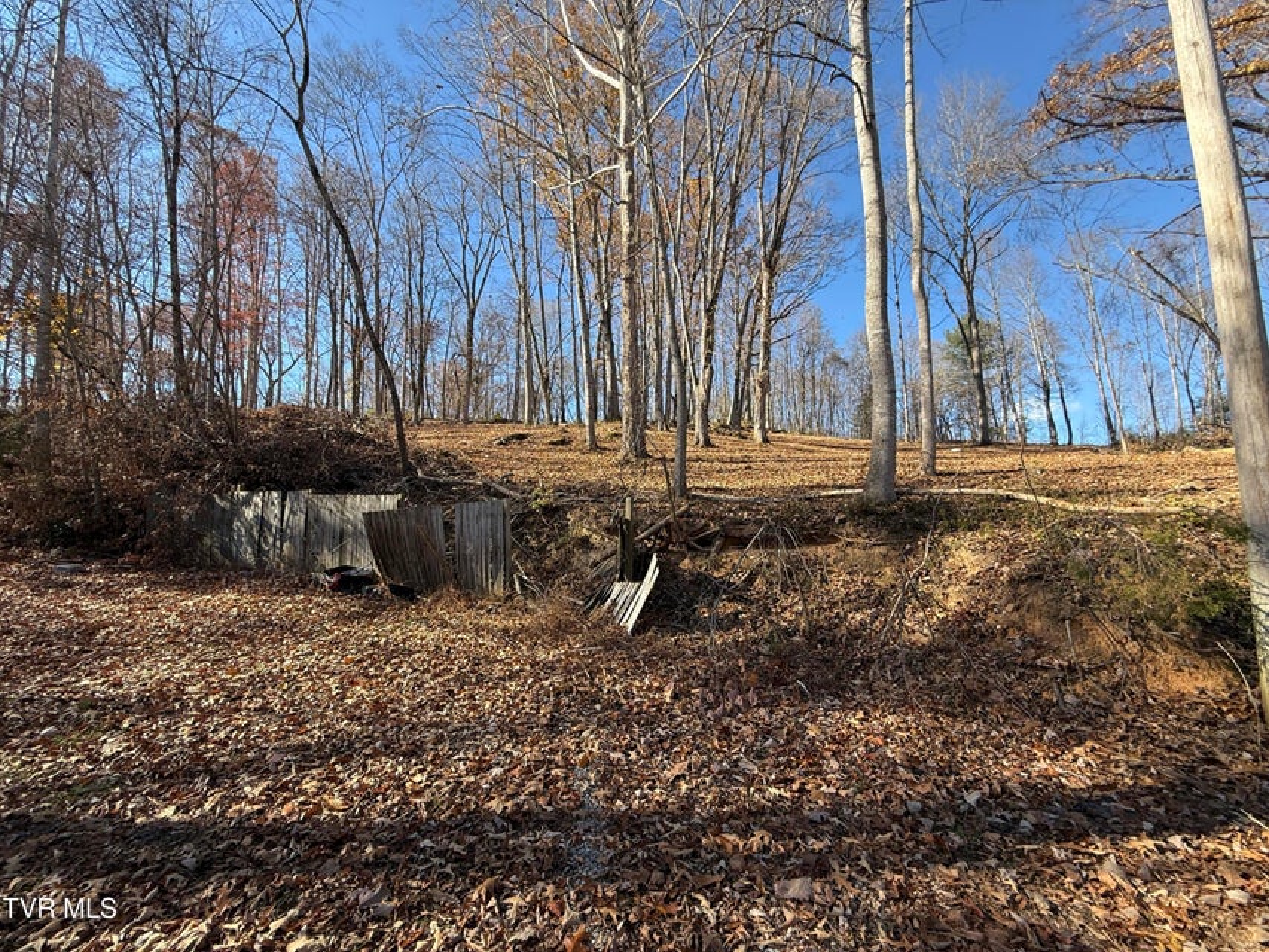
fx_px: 513
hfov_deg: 102.1
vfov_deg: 85.7
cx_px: 634
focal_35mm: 14
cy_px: 476
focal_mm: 2.22
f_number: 2.2
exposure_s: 1/398
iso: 50
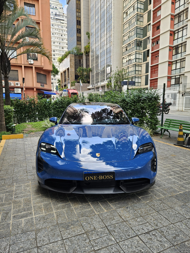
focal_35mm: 23
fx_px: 168
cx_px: 95
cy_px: 126
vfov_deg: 73.9
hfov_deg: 58.9
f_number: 1.8
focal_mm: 5.4
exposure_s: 1/359
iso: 64
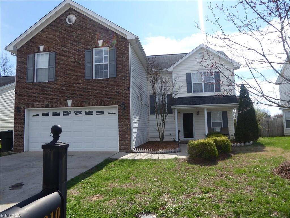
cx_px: 145
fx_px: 209
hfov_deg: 69.4
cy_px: 109
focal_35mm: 25
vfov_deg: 54.9
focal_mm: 4.3
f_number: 3.3
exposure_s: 1/800
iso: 80
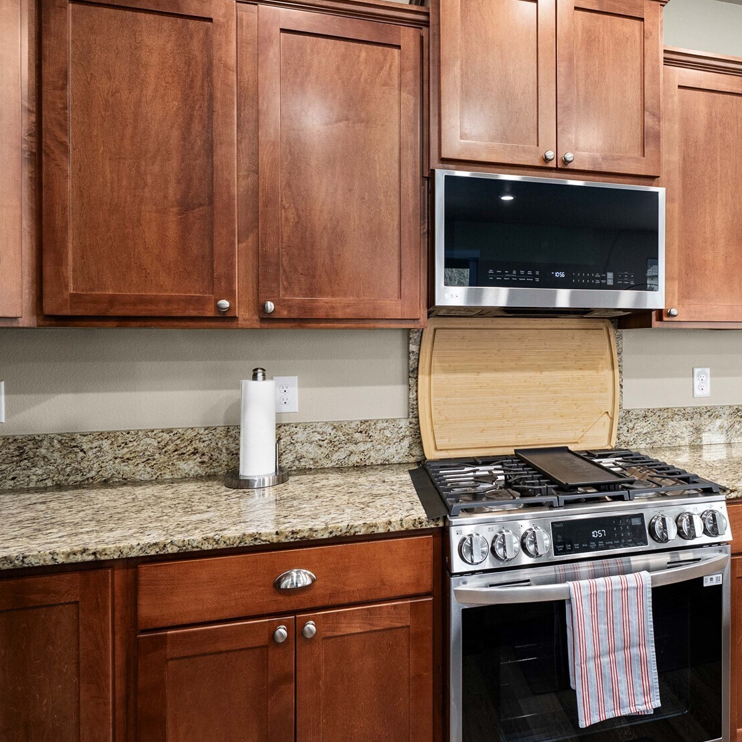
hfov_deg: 67.0
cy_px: 366
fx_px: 534
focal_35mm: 22
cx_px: 517
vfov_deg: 69.6
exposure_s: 1/6
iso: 1000
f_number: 7.1
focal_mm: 17
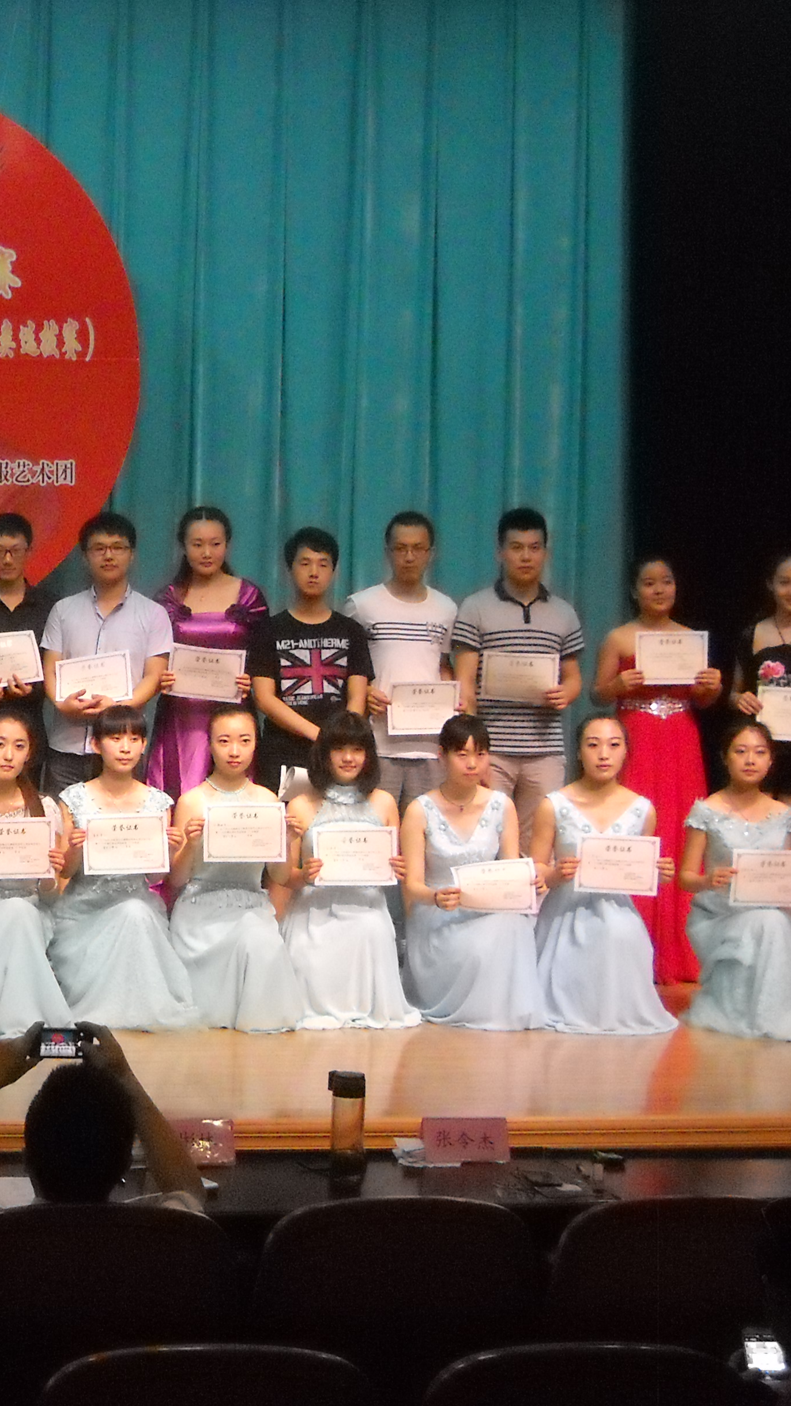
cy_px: 703
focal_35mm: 70
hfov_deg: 16.7
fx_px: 2609
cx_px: -77
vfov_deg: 30.1
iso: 800
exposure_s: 1/71
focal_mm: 7.88
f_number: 3.3
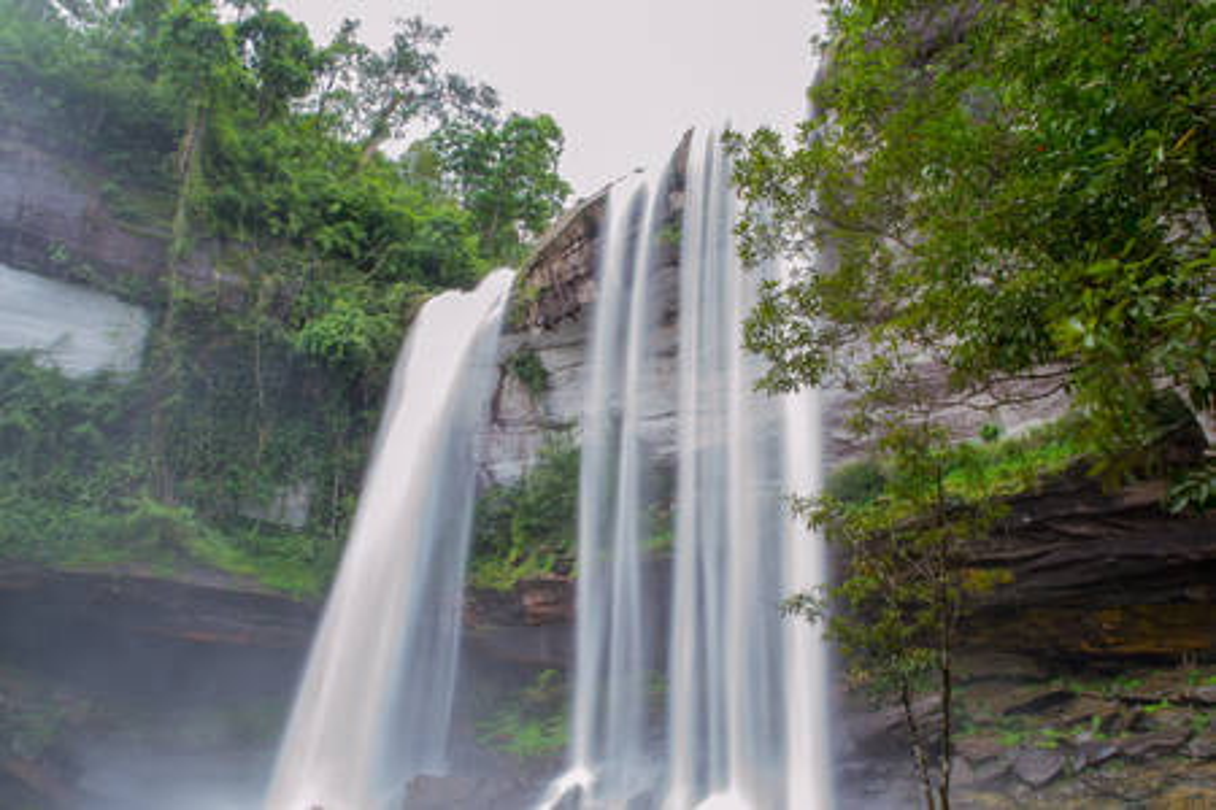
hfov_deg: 61.9
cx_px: 608
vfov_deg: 43.6
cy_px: 405
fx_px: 1013
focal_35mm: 30
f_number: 25
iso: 400
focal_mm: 20
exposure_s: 1/2
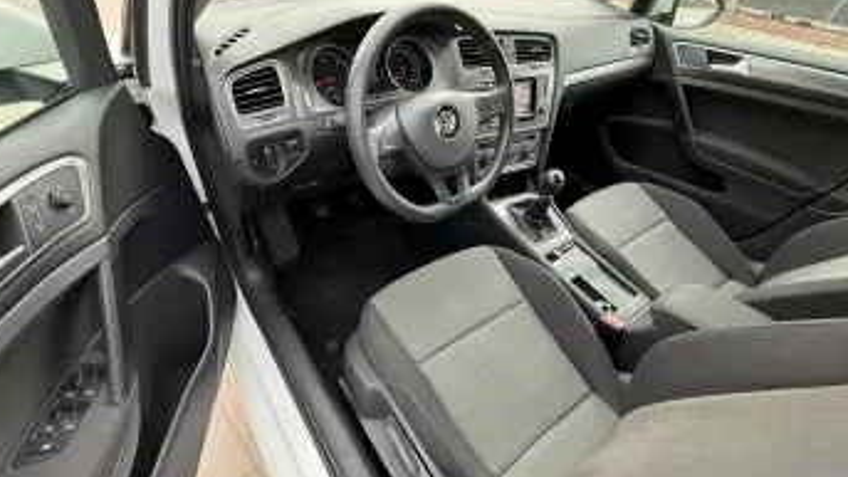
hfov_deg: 99.3
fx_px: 360
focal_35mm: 16
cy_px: 262
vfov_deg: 66.9
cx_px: 405
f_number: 2.2
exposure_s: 1/99
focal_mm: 2.22
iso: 80
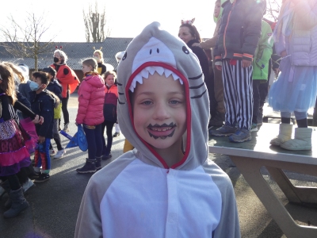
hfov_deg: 51.4
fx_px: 330
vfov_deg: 39.7
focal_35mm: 36
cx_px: 158
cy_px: 119
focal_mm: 6.5
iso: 80
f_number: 3.5
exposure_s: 1/160
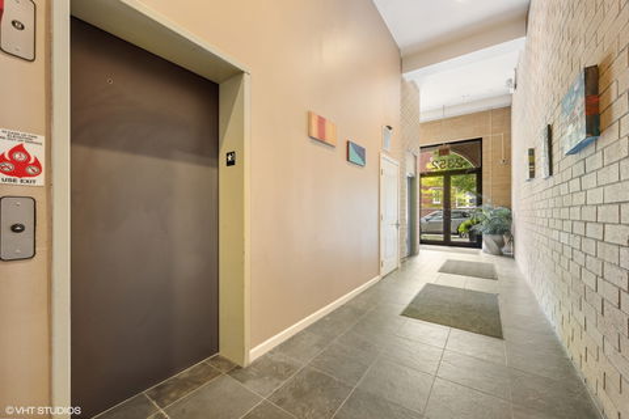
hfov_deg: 104.3
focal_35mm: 14
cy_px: 210
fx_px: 245
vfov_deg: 81.2
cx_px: 314
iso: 400
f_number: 9.5
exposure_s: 1/2
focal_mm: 14
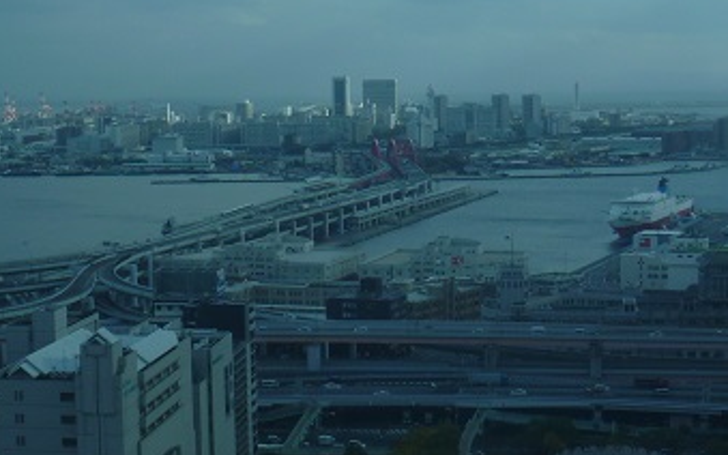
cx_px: 369
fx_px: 1389
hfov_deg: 29.4
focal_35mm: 70
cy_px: 187
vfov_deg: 18.6
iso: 80
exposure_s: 1/200
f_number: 4.5
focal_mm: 6.3
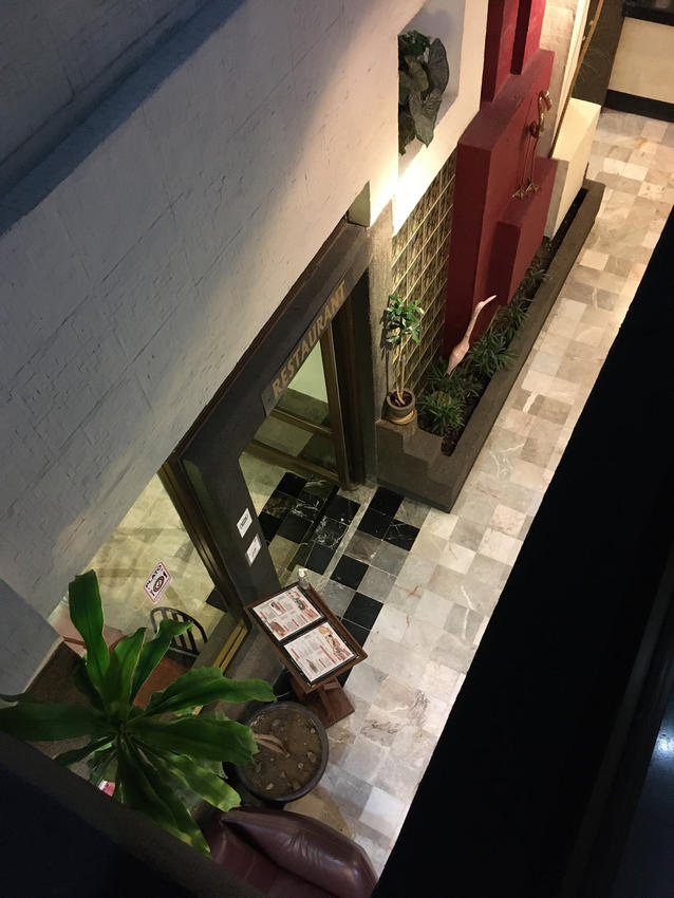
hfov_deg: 48.2
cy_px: 449
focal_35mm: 29
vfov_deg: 61.6
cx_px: 337
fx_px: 752
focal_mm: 4.15
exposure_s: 1/15
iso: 250
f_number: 2.2
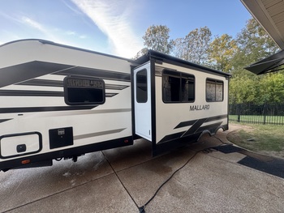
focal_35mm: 14
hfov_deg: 102.0
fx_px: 115
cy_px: 106
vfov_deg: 85.7
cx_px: 142
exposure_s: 1/99
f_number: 2.2
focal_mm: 2.22
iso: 100
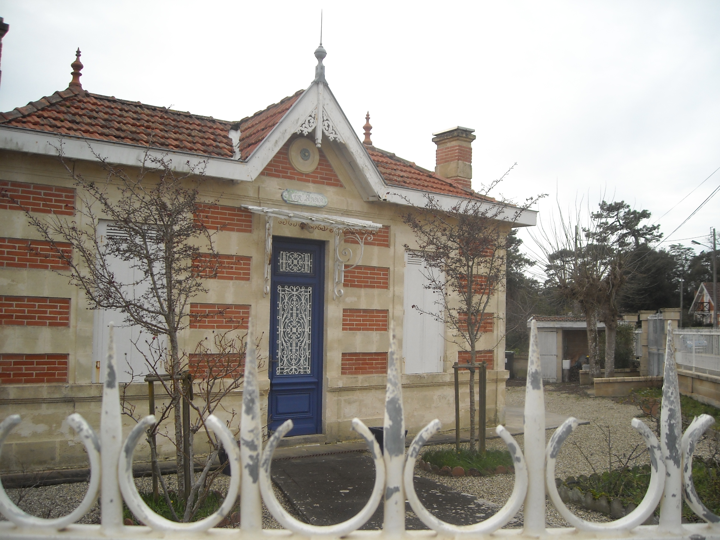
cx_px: 360
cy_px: 270
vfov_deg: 40.7
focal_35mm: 35
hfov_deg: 52.6
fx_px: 728
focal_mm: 5.7
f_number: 2.8
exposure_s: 1/438
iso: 64
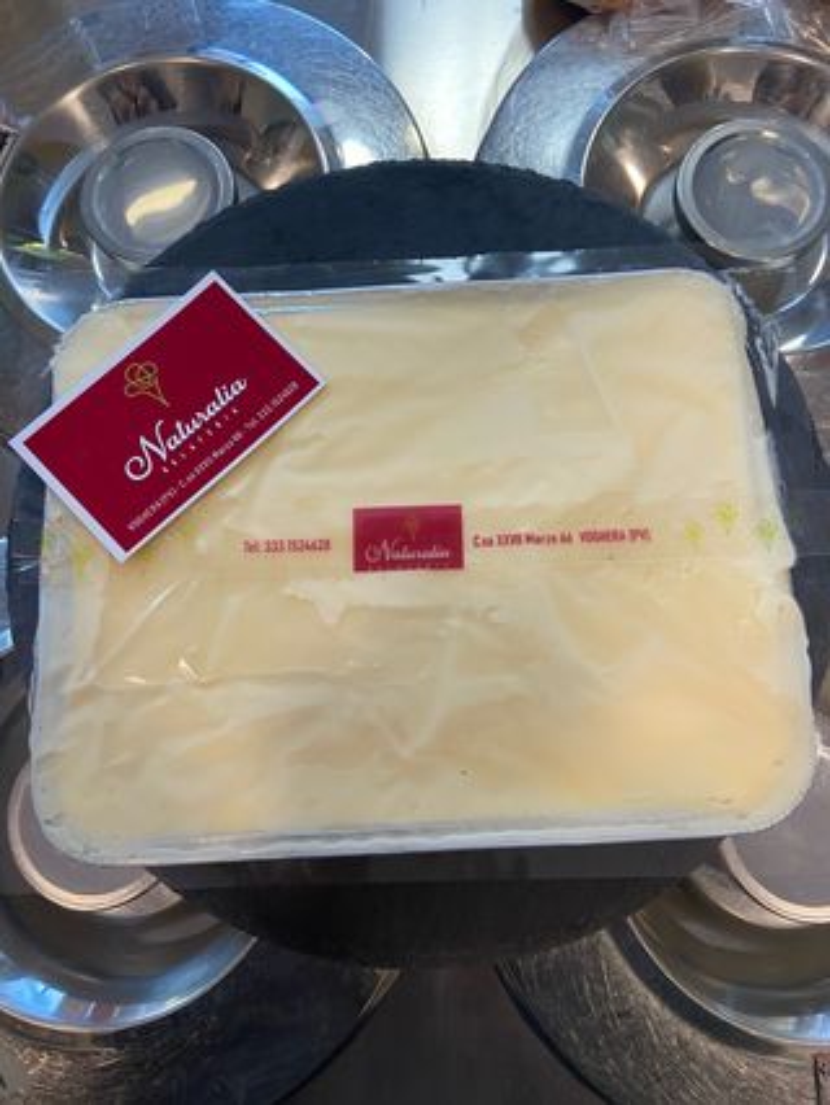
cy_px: 552
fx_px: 830
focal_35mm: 26
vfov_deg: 67.3
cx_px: 415
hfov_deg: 53.1
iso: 125
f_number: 1.8
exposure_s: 1/100
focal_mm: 4.25
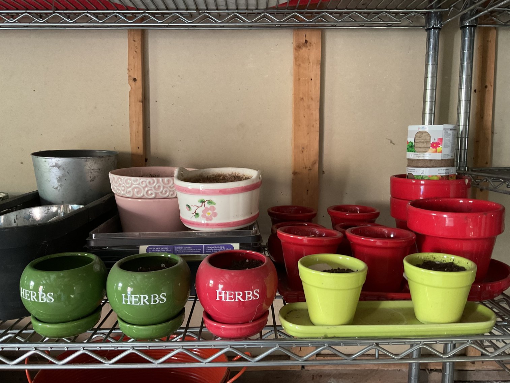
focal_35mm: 29
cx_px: 255
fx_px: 427
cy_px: 192
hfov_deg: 61.7
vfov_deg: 48.2
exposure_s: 1/33
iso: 200
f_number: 1.8
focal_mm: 3
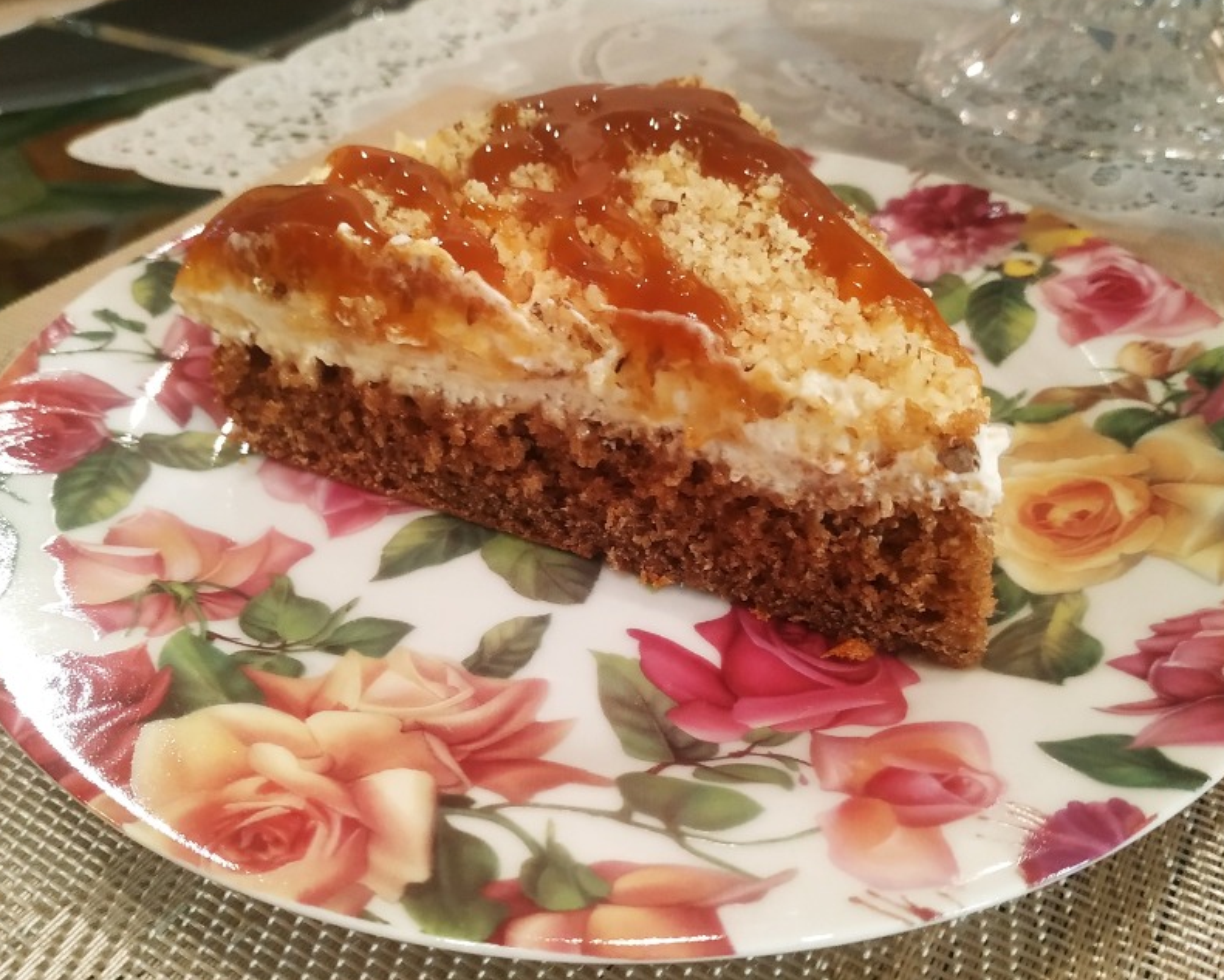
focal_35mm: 32
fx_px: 1159
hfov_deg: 55.7
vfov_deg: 45.7
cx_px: 605
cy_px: 565
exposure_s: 1/20
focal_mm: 3.94
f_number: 1.9
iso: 500
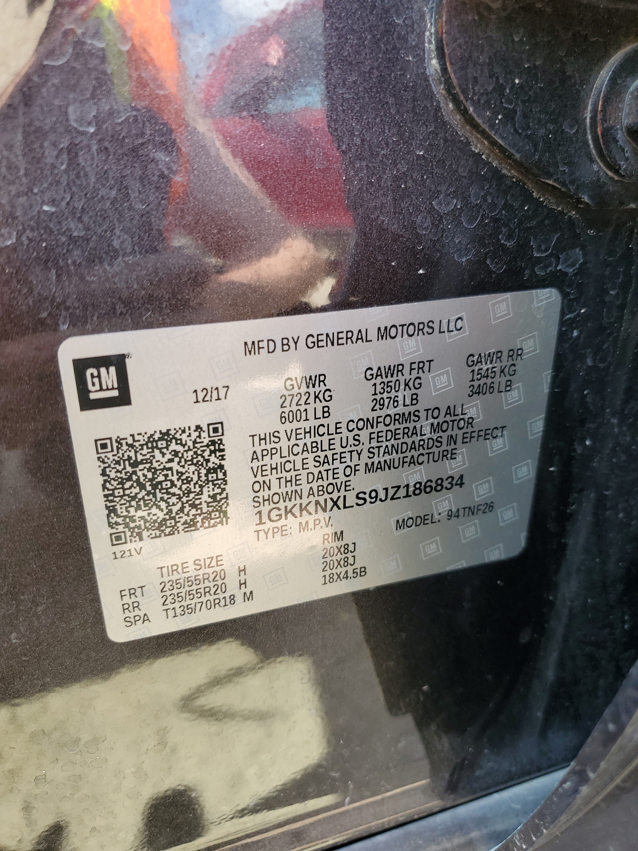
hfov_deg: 53.1
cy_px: 426
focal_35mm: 26
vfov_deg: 67.3
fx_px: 639
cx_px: 319
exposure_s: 1/133
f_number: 1.5
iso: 50
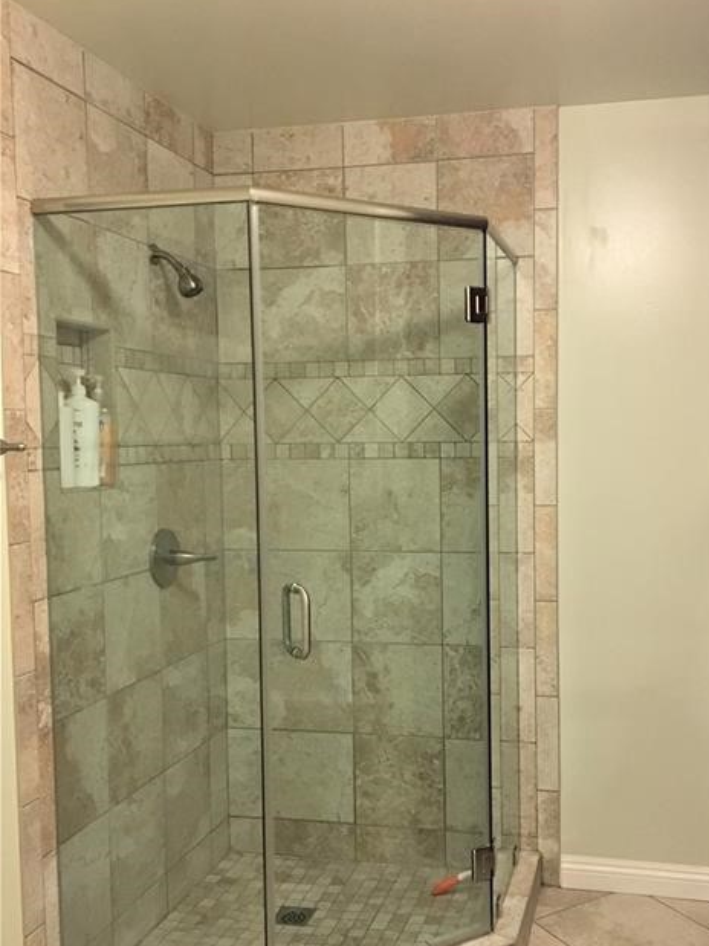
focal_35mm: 36
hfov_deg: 39.4
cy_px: 506
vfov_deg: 51.3
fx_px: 983
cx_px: 439
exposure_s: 1/15
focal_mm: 4.15
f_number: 2.2
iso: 200
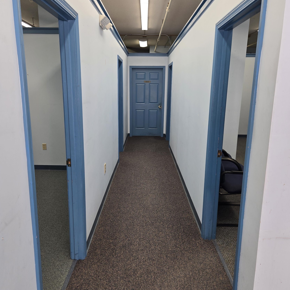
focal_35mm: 28
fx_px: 265
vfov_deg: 57.3
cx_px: 142
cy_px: 144
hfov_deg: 57.3
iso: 50
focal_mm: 5.4
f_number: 1.8
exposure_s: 1/120
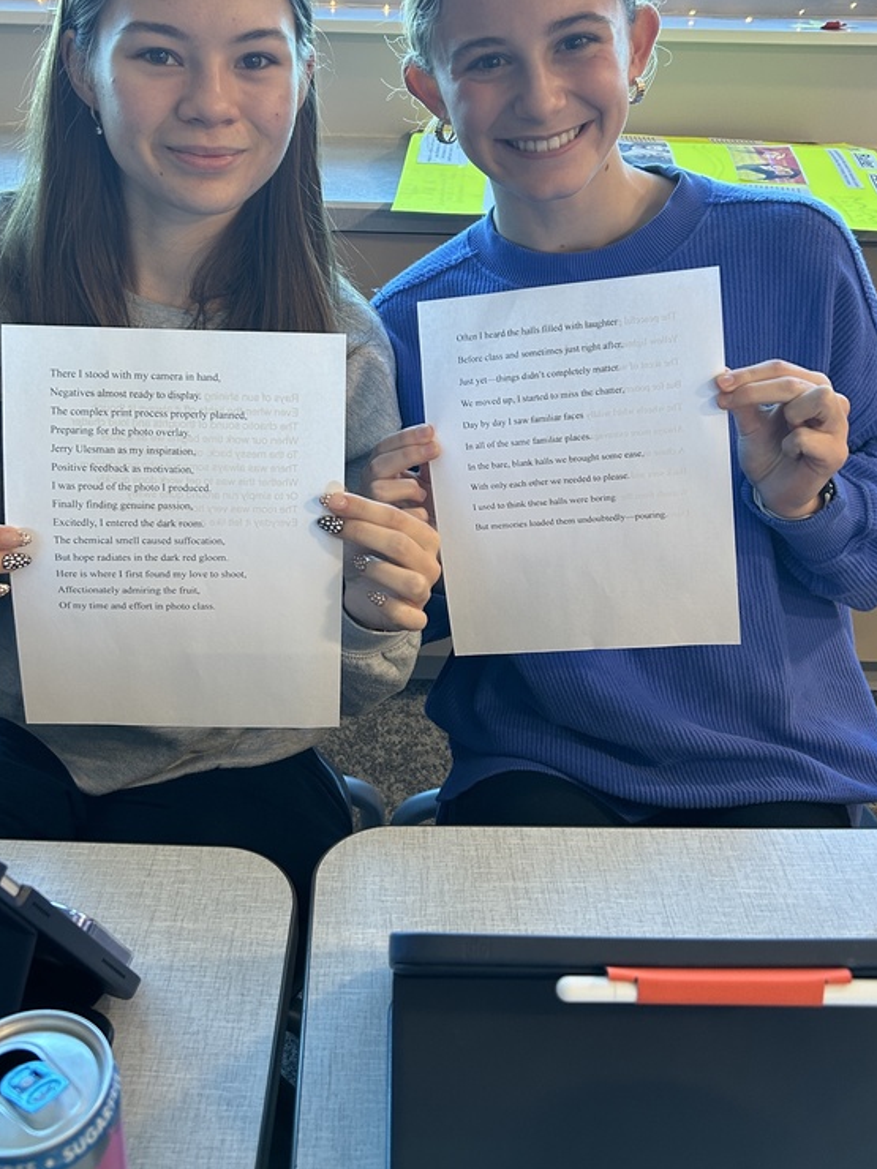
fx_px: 1216
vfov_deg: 51.2
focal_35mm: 36
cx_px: 405
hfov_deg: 39.6
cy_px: 518
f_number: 1.5
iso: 125
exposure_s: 1/70
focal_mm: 5.7
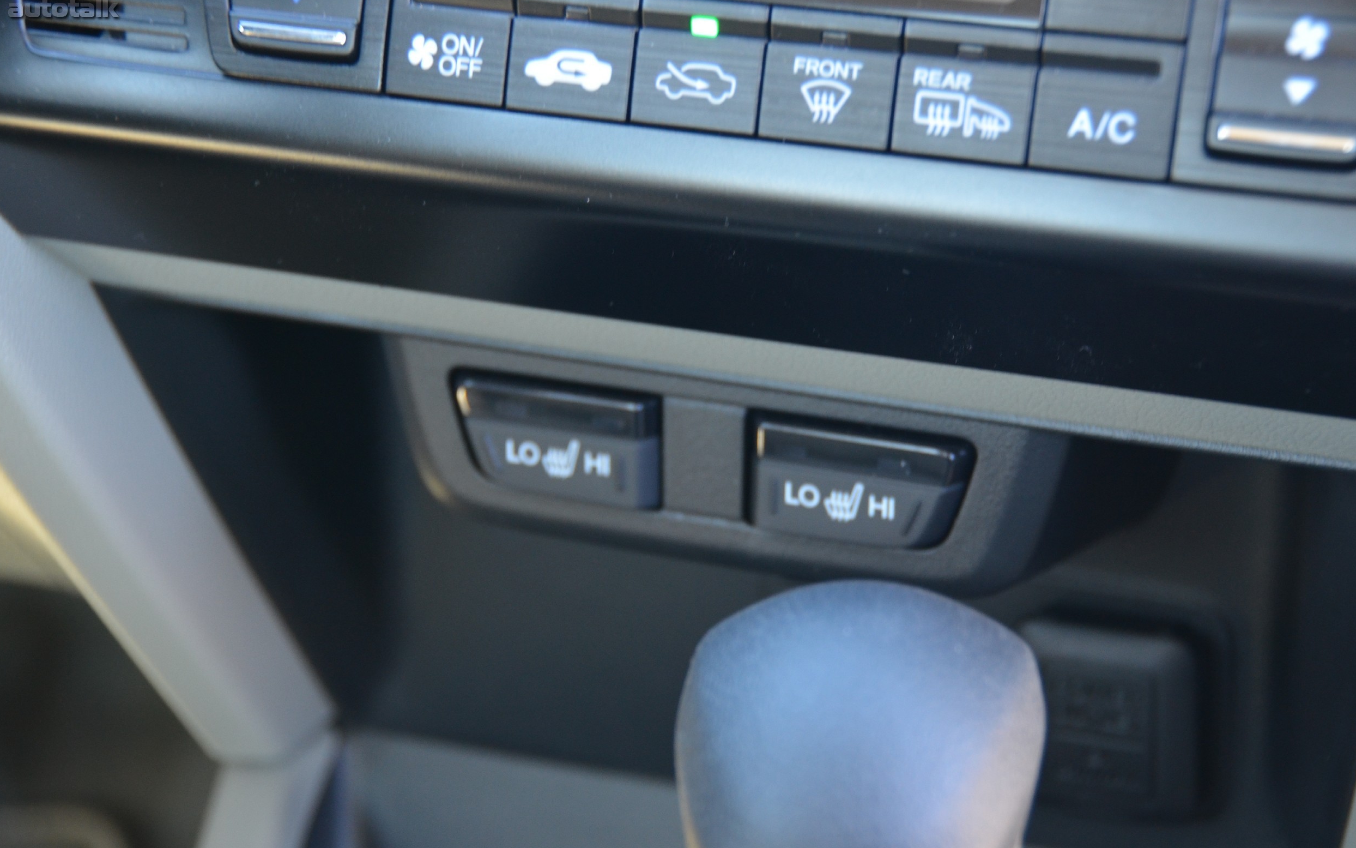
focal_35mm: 92
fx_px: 3400
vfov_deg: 14.2
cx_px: 679
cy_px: 447
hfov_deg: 22.6
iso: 800
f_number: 4.8
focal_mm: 60
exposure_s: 1/40
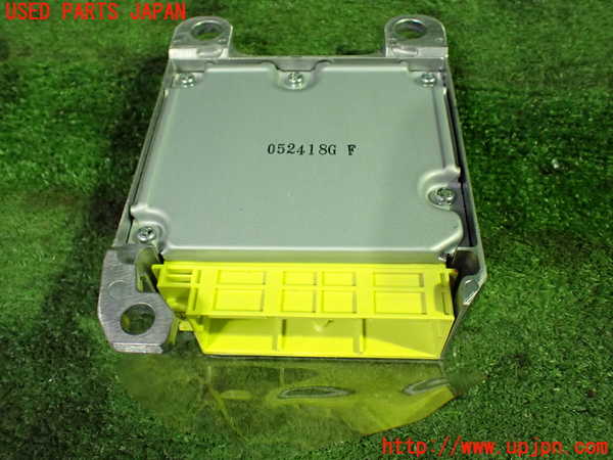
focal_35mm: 30
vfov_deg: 46.8
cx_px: 306
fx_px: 531
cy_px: 230
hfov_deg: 60.0
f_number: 2.3
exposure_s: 1/60
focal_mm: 5.4
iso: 800
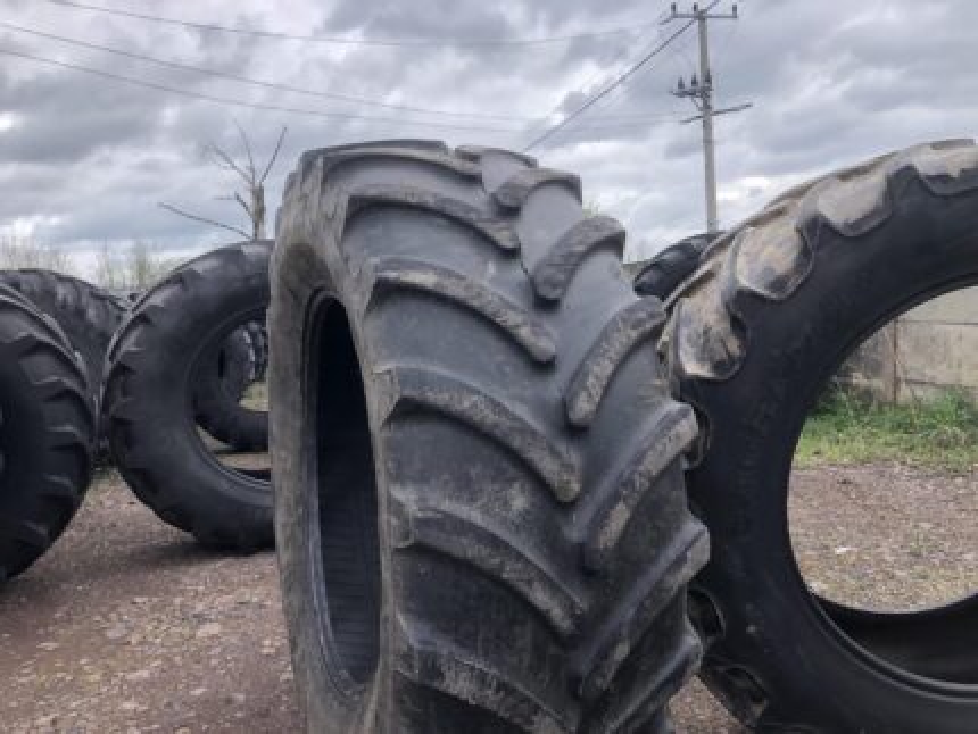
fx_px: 792
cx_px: 489
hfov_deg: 63.4
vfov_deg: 49.8
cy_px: 367
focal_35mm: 28
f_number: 1.8
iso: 20
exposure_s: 1/517
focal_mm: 3.99
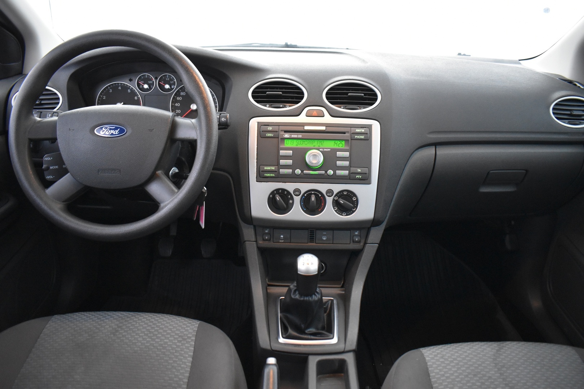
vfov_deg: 47.9
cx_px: 292
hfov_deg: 67.4
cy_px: 194
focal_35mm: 27
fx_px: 438
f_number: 3.5
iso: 3200
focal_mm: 18
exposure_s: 1/15
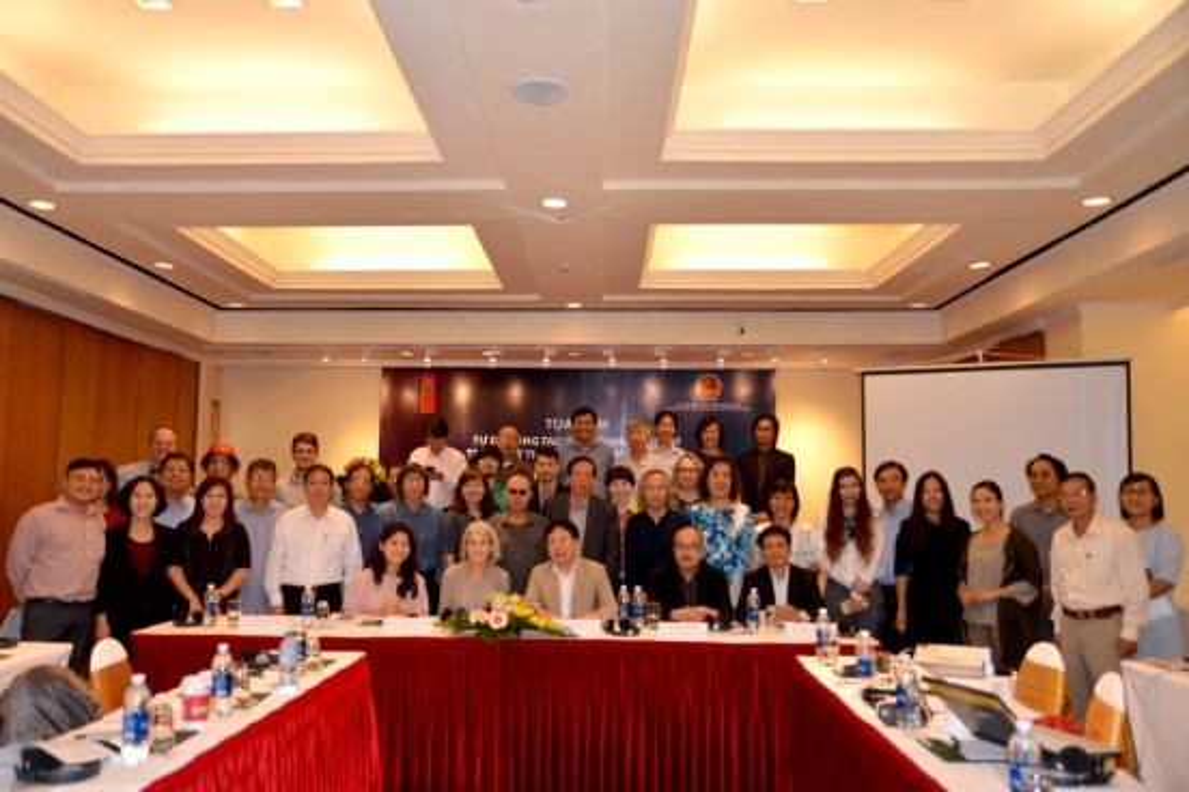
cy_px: 396
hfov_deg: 63.7
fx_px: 958
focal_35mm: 29
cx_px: 594
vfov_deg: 45.0
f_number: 3.8
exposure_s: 1/60
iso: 400
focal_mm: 29
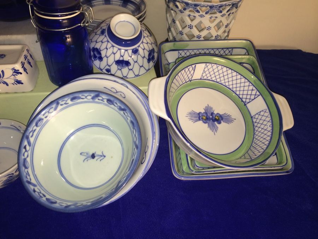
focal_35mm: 30
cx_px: 159
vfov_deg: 46.8
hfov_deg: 60.0
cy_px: 120
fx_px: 276
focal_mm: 4.12
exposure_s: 1/41
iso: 32
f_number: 2.2
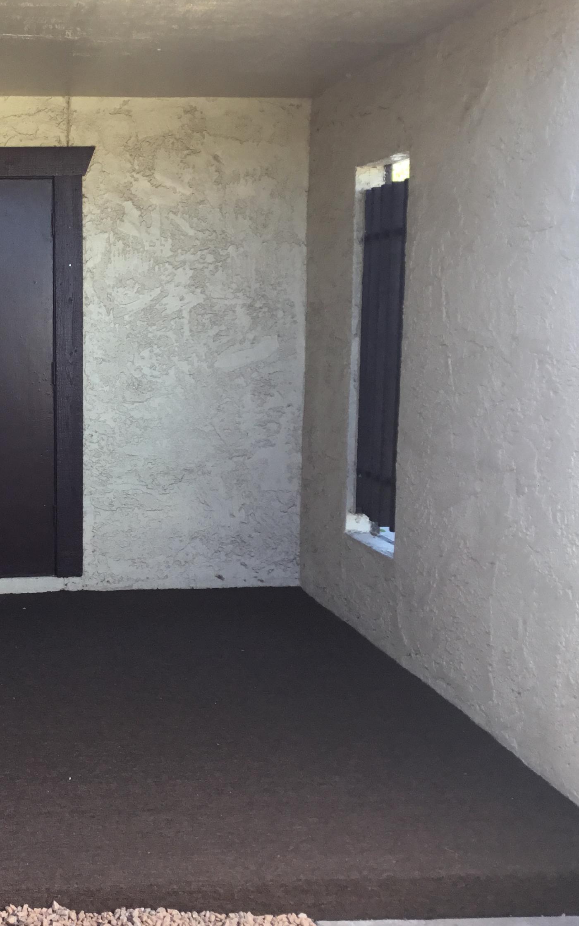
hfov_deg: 27.6
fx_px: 1111
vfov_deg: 45.3
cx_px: 5
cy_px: 461
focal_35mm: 44
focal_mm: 3.3
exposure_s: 1/120
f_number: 2.4
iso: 40
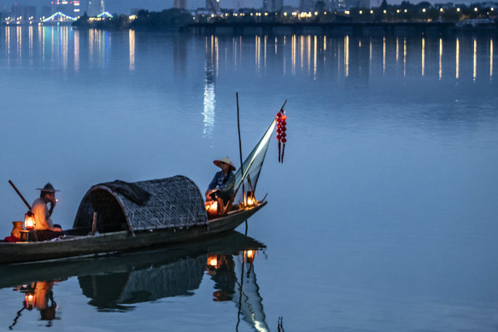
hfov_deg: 17.0
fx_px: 1660
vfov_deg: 11.4
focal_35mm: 120
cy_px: 158
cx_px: 142
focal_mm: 70
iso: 2500
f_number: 2.8
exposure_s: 1/13
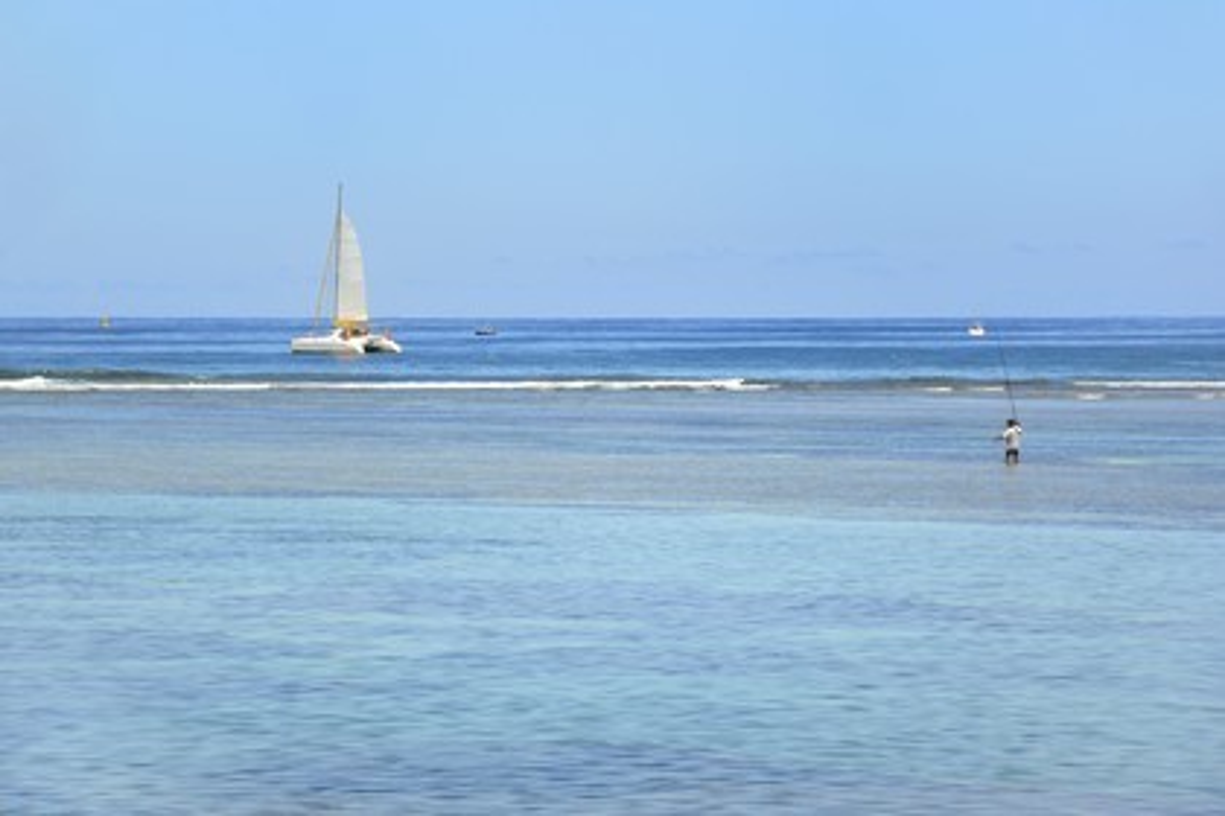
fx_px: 6805
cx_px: 612
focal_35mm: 200
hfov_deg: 10.3
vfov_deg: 6.9
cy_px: 408
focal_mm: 200
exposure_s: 1/320
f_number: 13
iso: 200
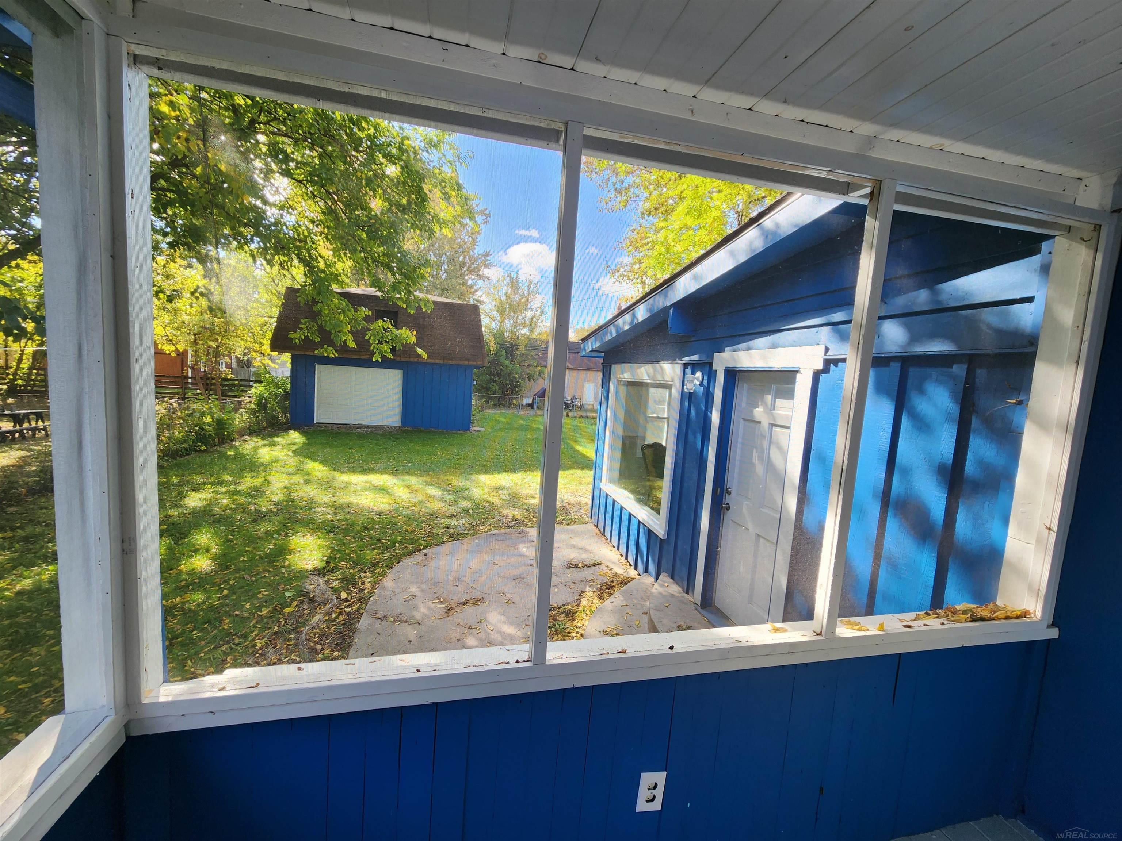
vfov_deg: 89.9
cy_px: 420
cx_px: 561
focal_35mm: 13
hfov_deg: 106.2
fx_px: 421
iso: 50
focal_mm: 2.2
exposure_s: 1/141
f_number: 2.2
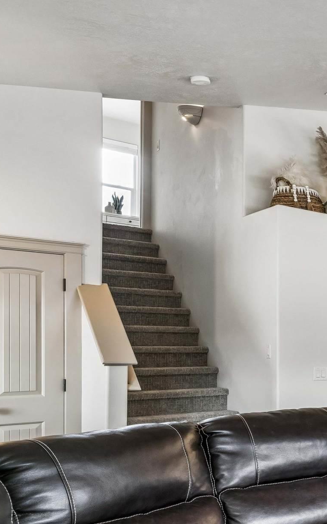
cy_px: 346
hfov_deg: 20.6
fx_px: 584
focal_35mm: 41
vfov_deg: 47.5
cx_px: 604
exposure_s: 1/3.33
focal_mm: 16
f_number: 13
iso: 400
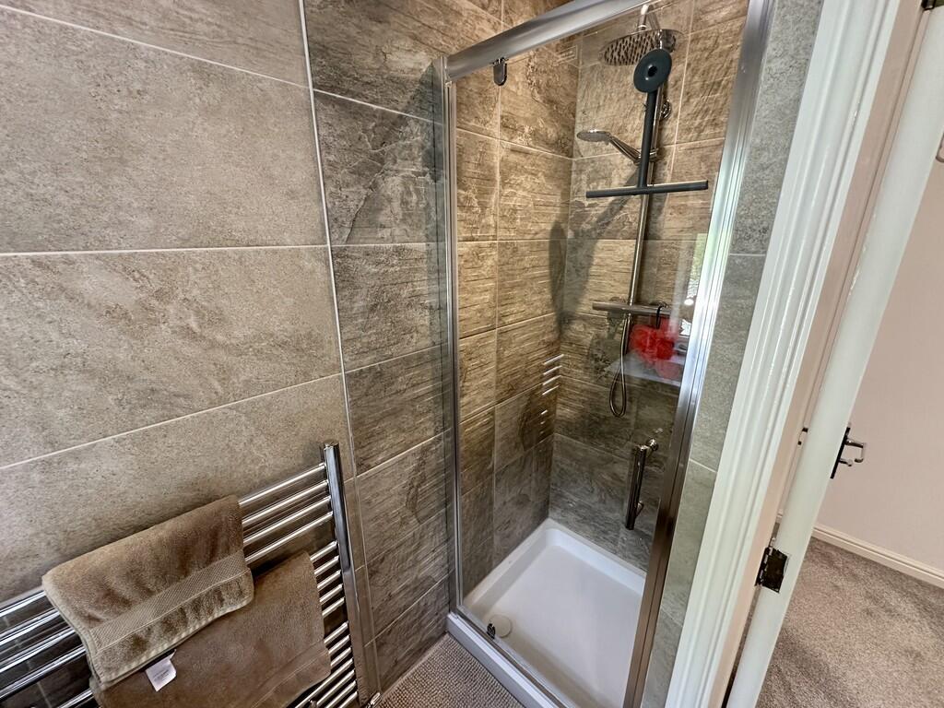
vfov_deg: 85.7
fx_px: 382
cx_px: 472
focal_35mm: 14
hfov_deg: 102.1
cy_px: 354
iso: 320
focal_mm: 2.22
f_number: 2.2
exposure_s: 1/50
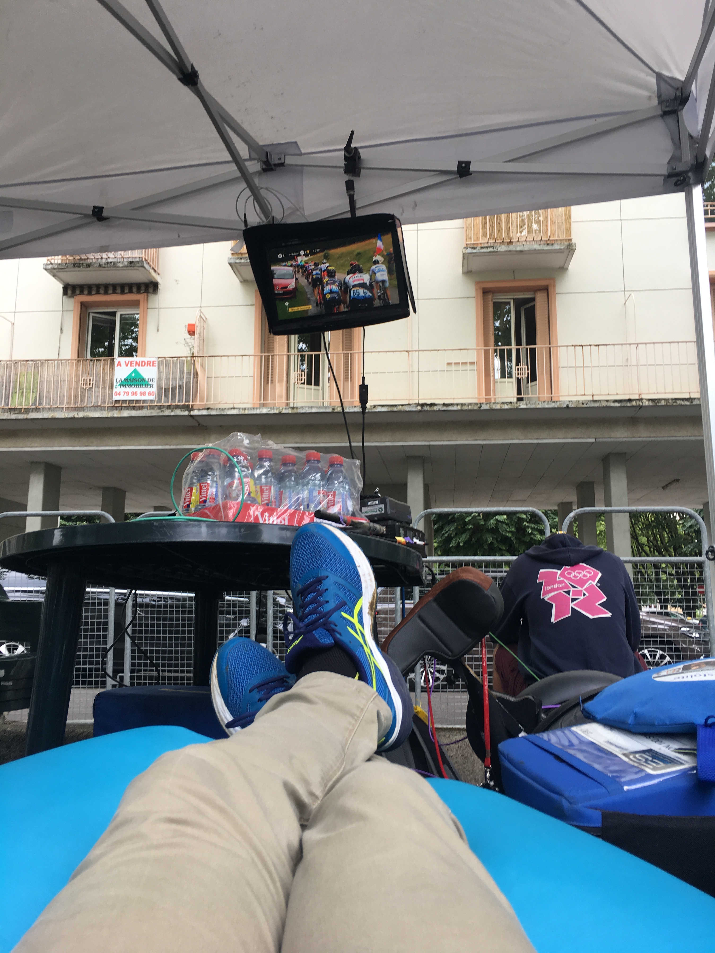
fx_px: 799
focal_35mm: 29
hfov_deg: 48.2
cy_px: 476
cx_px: 358
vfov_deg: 61.7
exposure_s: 1/50
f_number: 2.2
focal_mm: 4.15
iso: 25
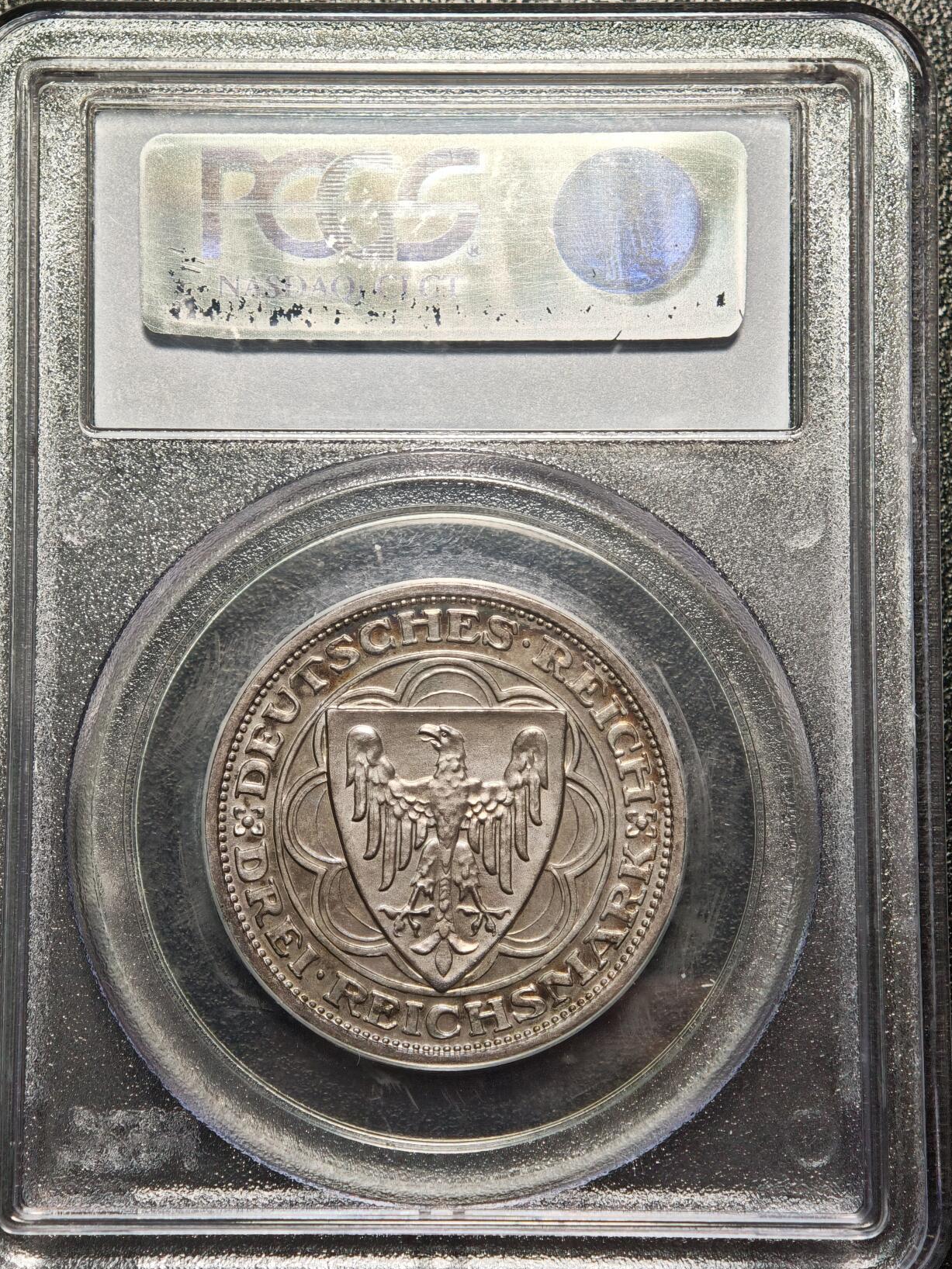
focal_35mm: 66
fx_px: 2420
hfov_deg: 22.2
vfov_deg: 29.4
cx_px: 437
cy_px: 655
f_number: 2
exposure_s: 1/120
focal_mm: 9
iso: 250
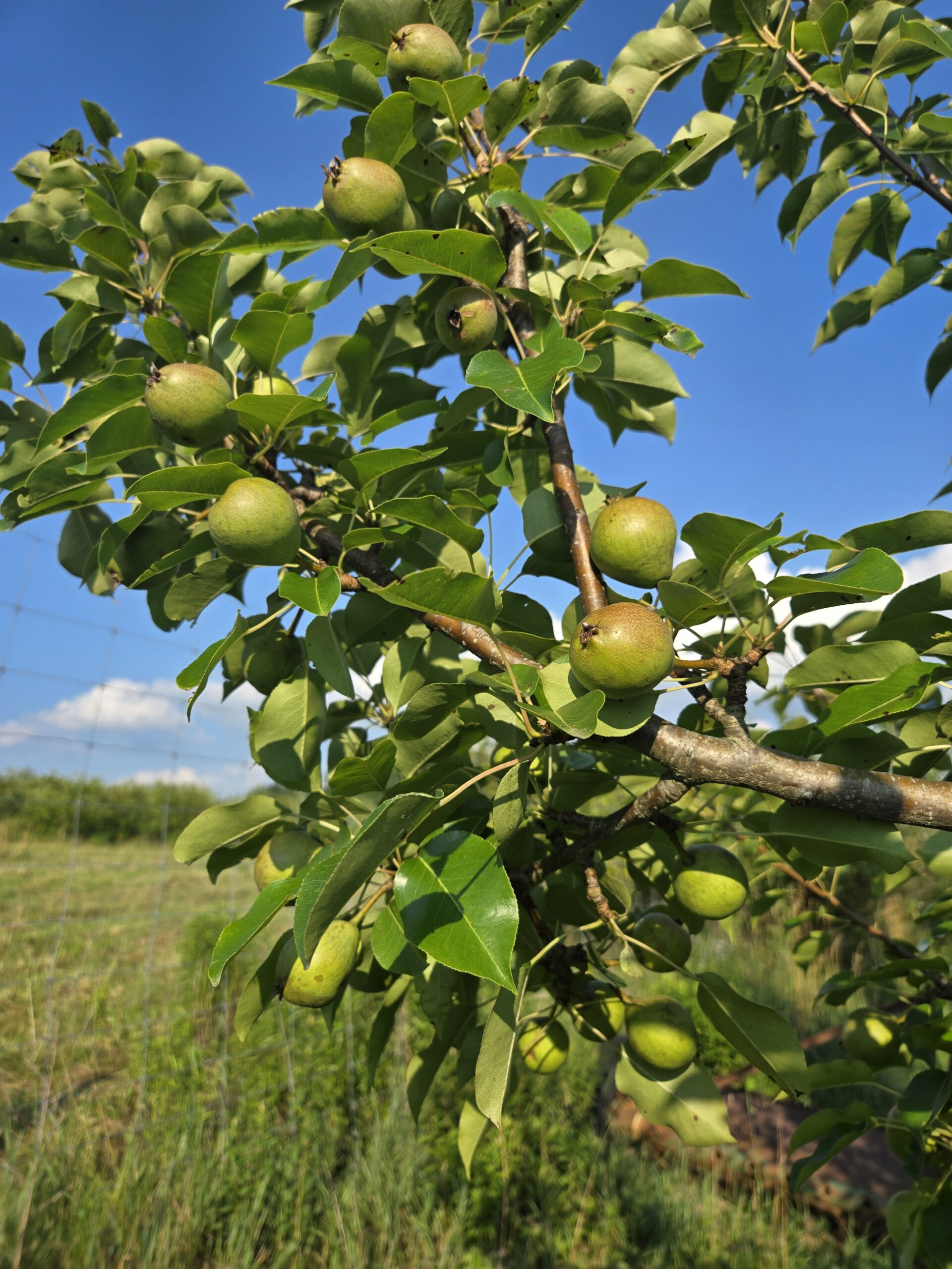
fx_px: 843
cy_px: 634
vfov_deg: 73.9
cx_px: 476
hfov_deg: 58.9
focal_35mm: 23
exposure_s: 1/1297
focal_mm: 5.4
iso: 25
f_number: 1.8
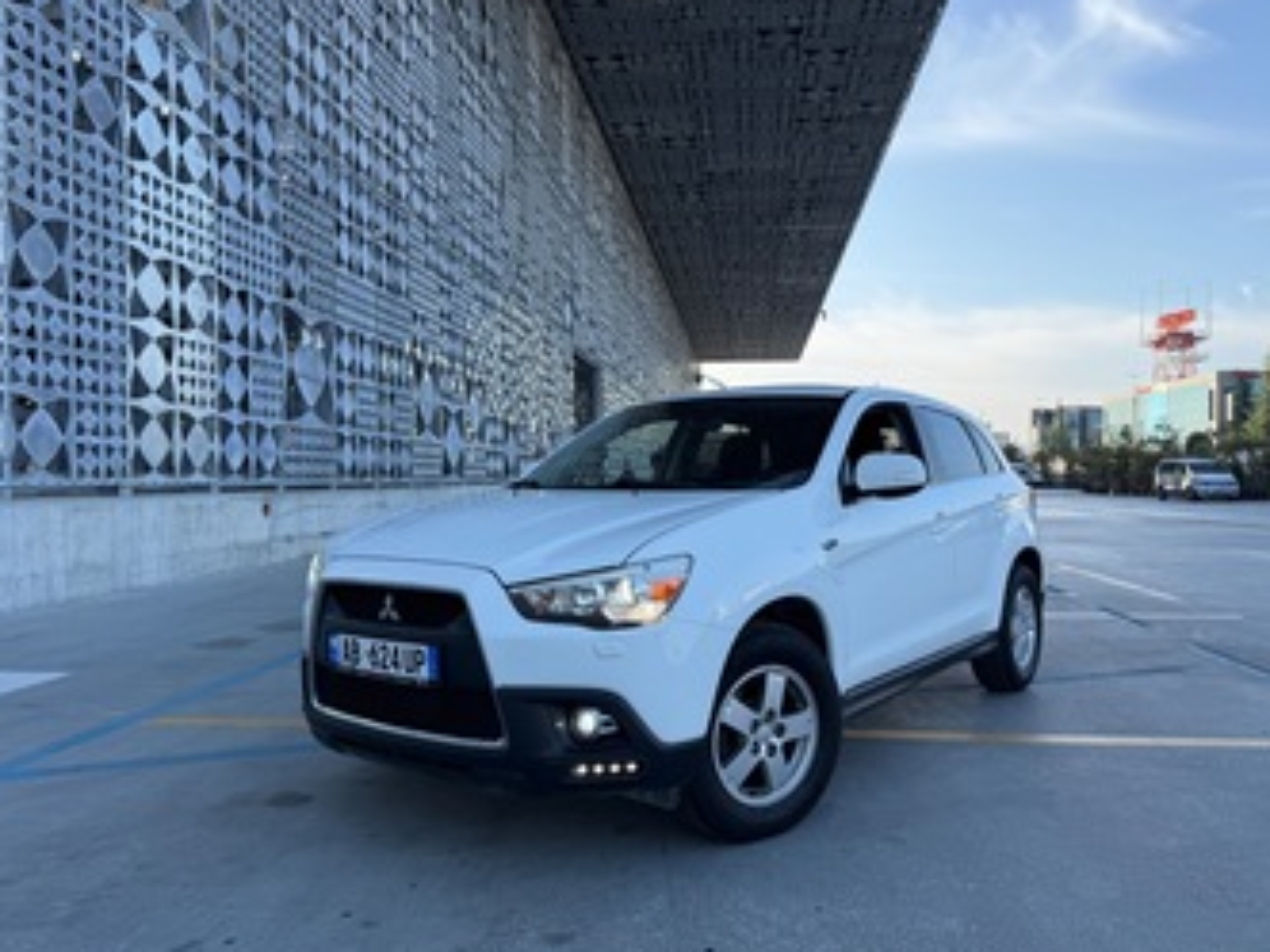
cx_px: 677
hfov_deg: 67.2
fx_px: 954
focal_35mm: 26
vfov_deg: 53.1
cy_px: 482
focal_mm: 6.76
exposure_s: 1/1770
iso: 100
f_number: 1.78
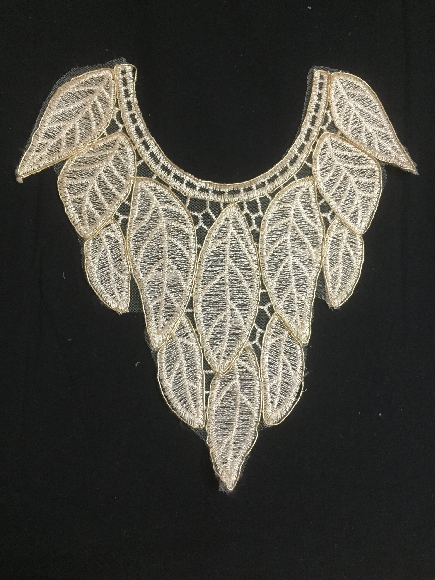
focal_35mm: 29
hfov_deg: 48.2
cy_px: 290
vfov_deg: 61.7
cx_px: 218
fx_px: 486
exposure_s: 1/25
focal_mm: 4.15
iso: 250
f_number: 2.2
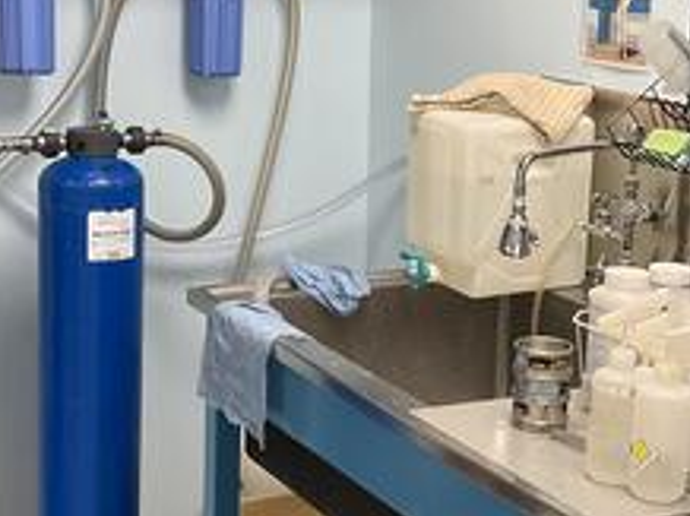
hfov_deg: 24.1
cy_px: 218
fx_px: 1593
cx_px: 532
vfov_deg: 18.4
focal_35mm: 80
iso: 80
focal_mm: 3
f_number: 1.8
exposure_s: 1/60
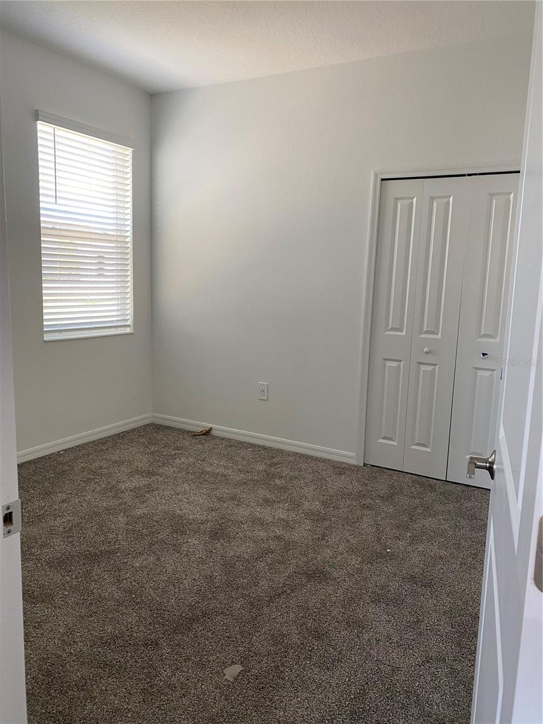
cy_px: 362
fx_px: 544
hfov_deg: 53.1
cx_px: 272
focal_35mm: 26
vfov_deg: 67.3
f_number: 1.8
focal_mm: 4.25
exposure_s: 1/60
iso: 100
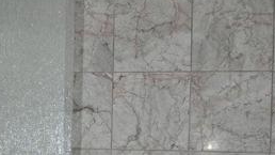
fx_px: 510
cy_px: 174
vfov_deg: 16.6
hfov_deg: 30.0
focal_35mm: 70
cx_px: 98
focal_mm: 18
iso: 800
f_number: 3.5
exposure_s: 1/60
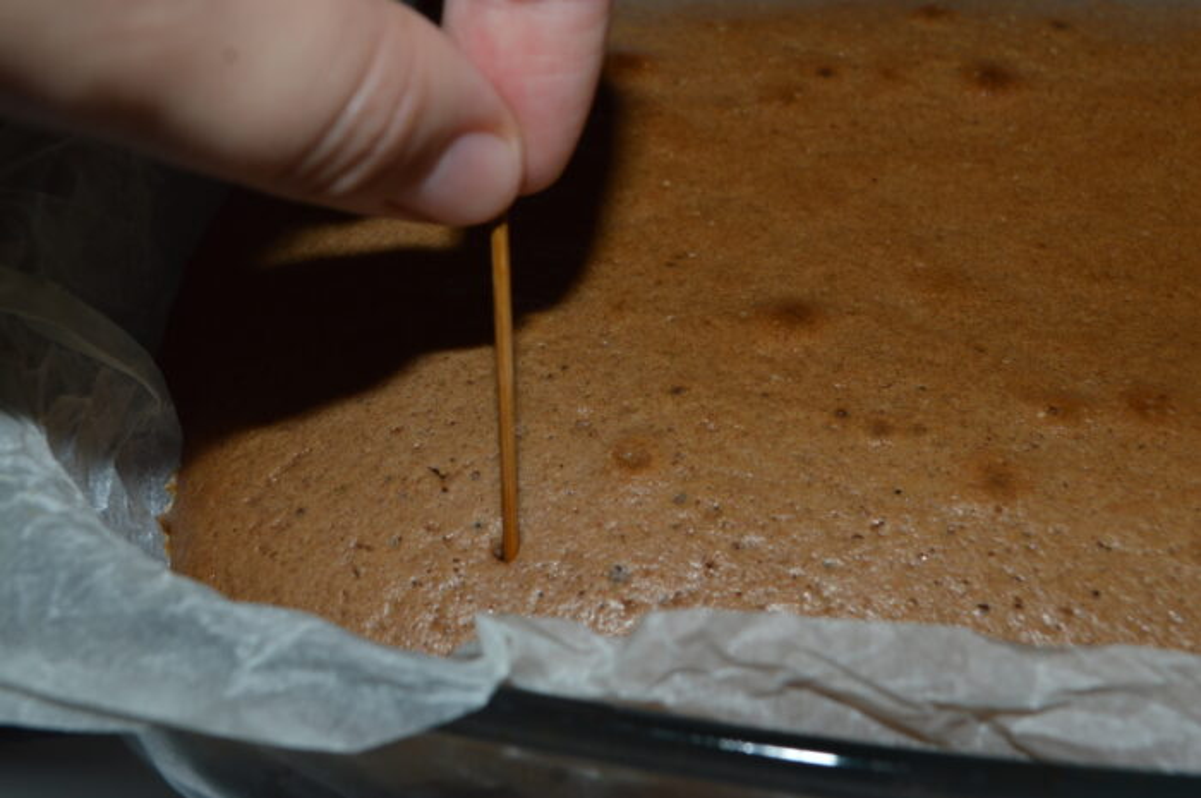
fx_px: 1599
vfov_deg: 28.0
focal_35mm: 48
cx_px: 600
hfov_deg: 41.2
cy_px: 399
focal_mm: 32
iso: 100
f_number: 8
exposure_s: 1/60
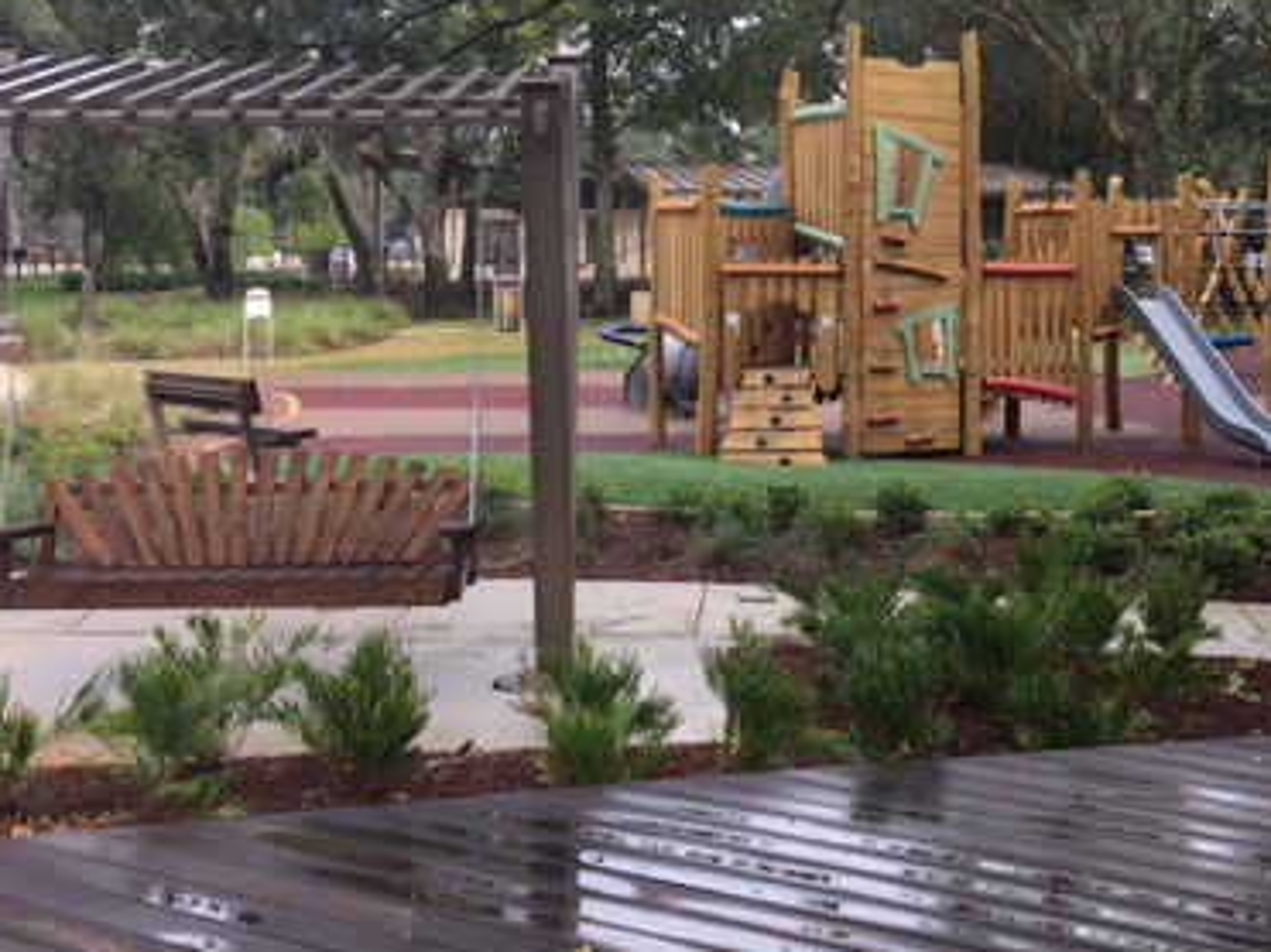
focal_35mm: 50
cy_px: 264
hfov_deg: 37.5
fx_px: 1835
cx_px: 904
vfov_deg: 28.7
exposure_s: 1/250
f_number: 2.2
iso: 25
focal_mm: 4.15
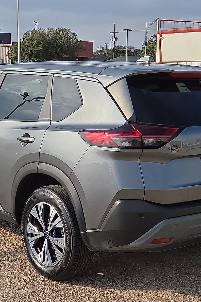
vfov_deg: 28.9
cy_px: 150
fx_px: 587
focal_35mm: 70
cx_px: 85
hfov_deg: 19.4
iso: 25
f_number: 1.8
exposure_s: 1/2500
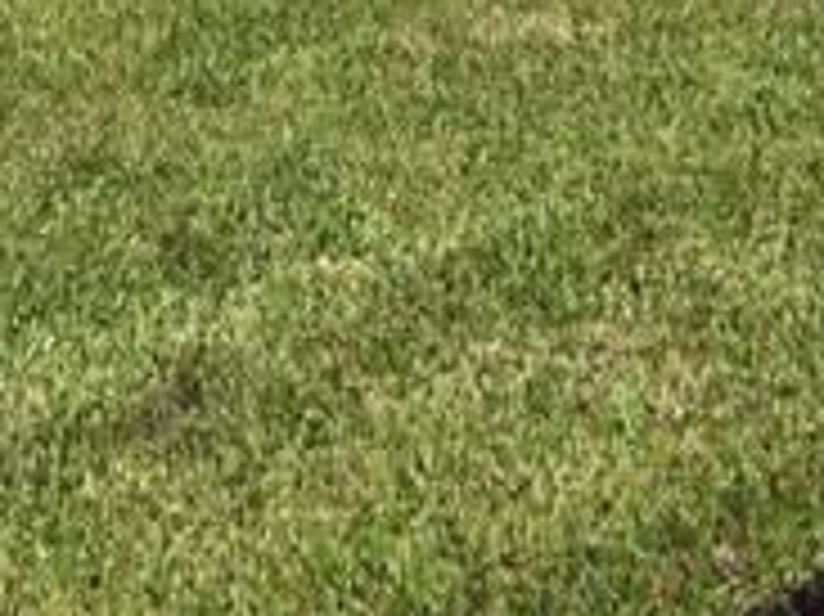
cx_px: -815
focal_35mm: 129
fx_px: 3069
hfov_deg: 13.2
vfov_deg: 10.4
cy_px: -665
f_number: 1.7
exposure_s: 1/7944
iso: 80
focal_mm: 6.3
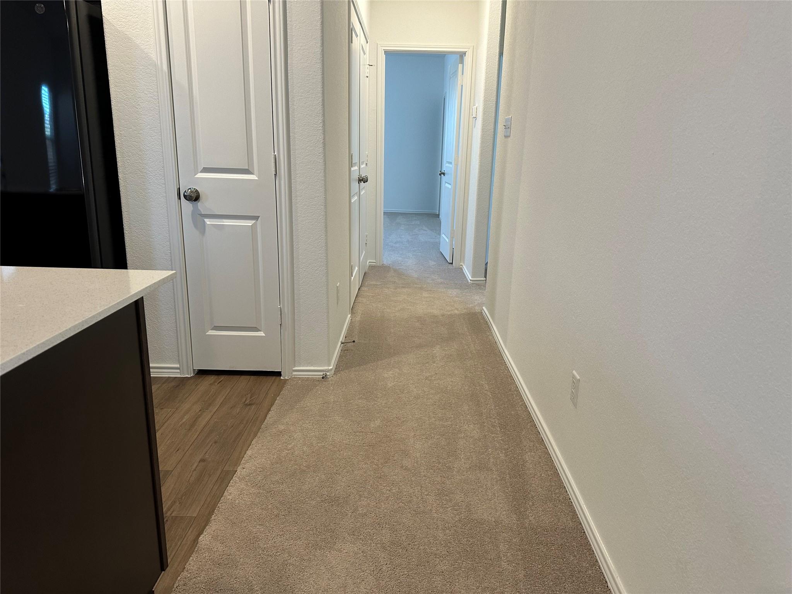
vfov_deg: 56.8
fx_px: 549
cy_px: 297
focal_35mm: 24
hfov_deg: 71.6
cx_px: 396
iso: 200
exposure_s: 1/60
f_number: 1.78
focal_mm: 6.86
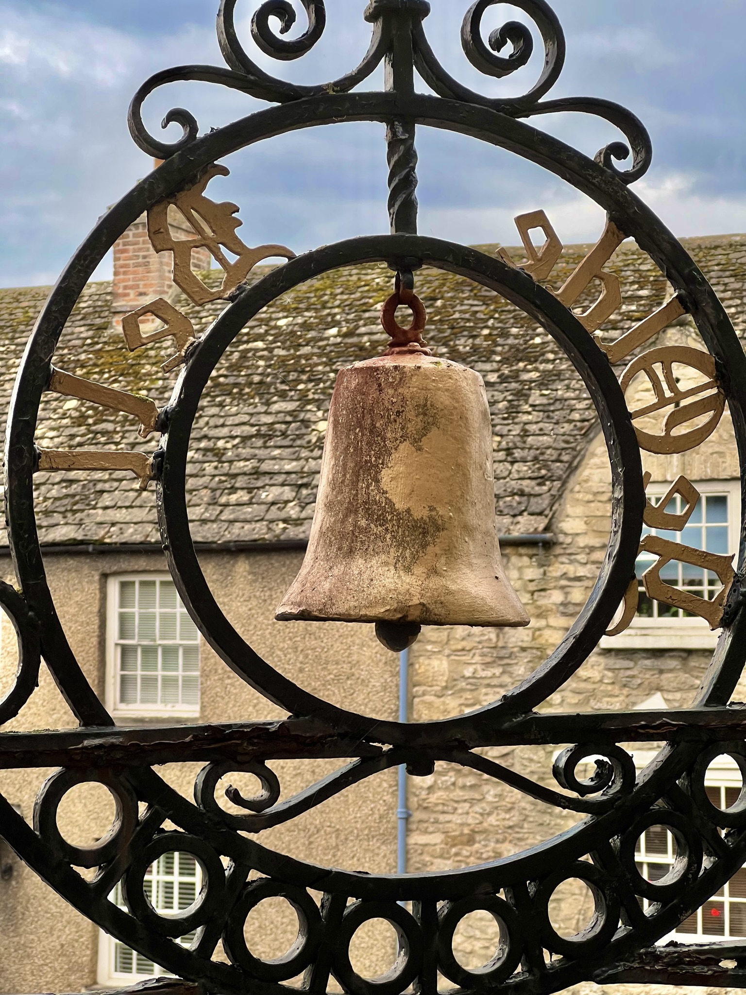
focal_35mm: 77
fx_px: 2213
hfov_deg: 19.1
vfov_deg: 25.3
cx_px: 373
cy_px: 498
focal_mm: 9
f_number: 2.8
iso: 50
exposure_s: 1/122
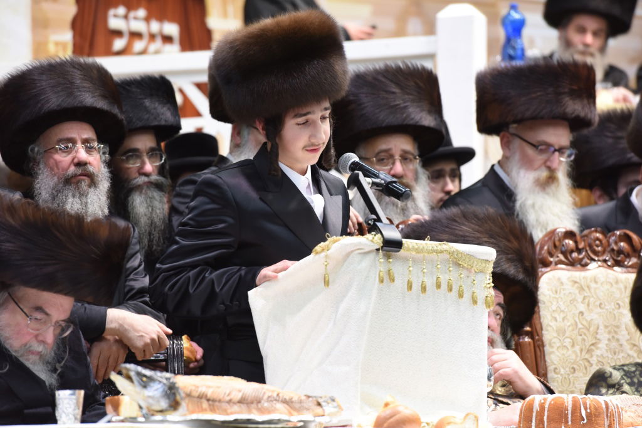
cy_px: 214
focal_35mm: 200
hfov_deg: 10.3
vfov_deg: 6.9
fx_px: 3567
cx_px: 321
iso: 2000
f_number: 5
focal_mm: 200
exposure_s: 1/125
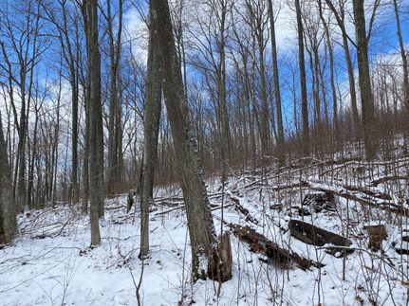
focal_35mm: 26
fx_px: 307
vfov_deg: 53.0
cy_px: 153
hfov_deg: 67.3
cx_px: 204
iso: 32
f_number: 1.8
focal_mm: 4.25
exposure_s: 1/2358
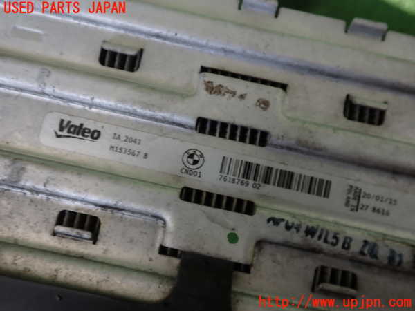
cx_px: 208
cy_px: 156
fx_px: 360
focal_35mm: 30
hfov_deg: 60.0
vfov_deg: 46.8
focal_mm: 5.4
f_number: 2.3
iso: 100
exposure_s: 1/60
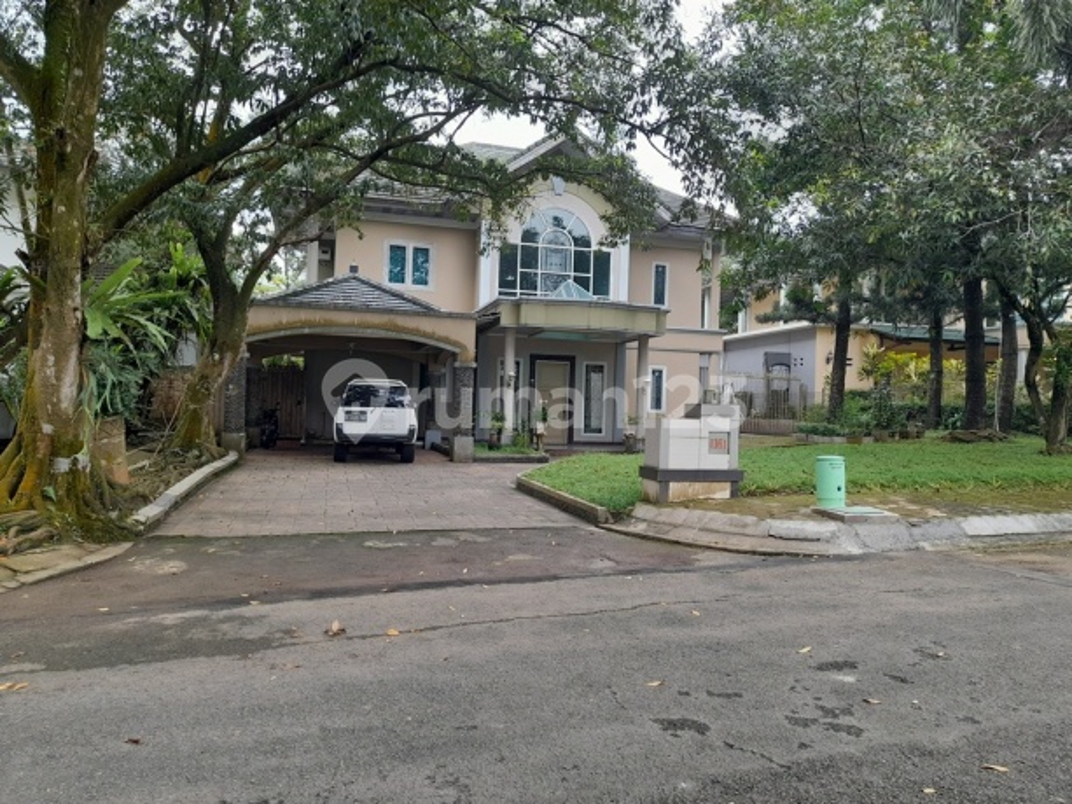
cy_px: 402
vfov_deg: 54.9
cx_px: 536
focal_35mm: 25
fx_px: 774
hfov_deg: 69.4
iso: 25
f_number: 2
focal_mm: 4.6
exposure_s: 1/50
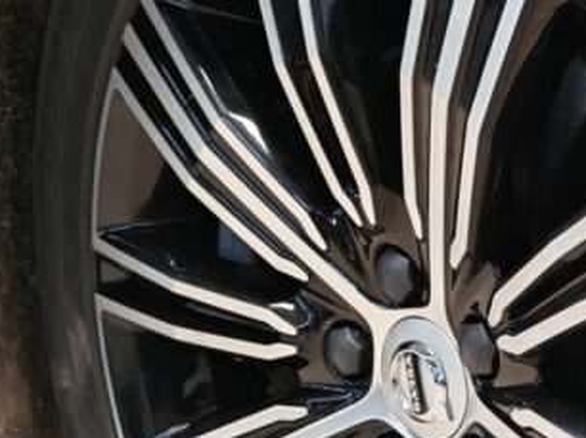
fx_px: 1302
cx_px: 599
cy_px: 367
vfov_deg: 18.9
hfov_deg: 24.1
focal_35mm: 77
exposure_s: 1/50
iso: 160
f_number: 1.6
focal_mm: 5.4
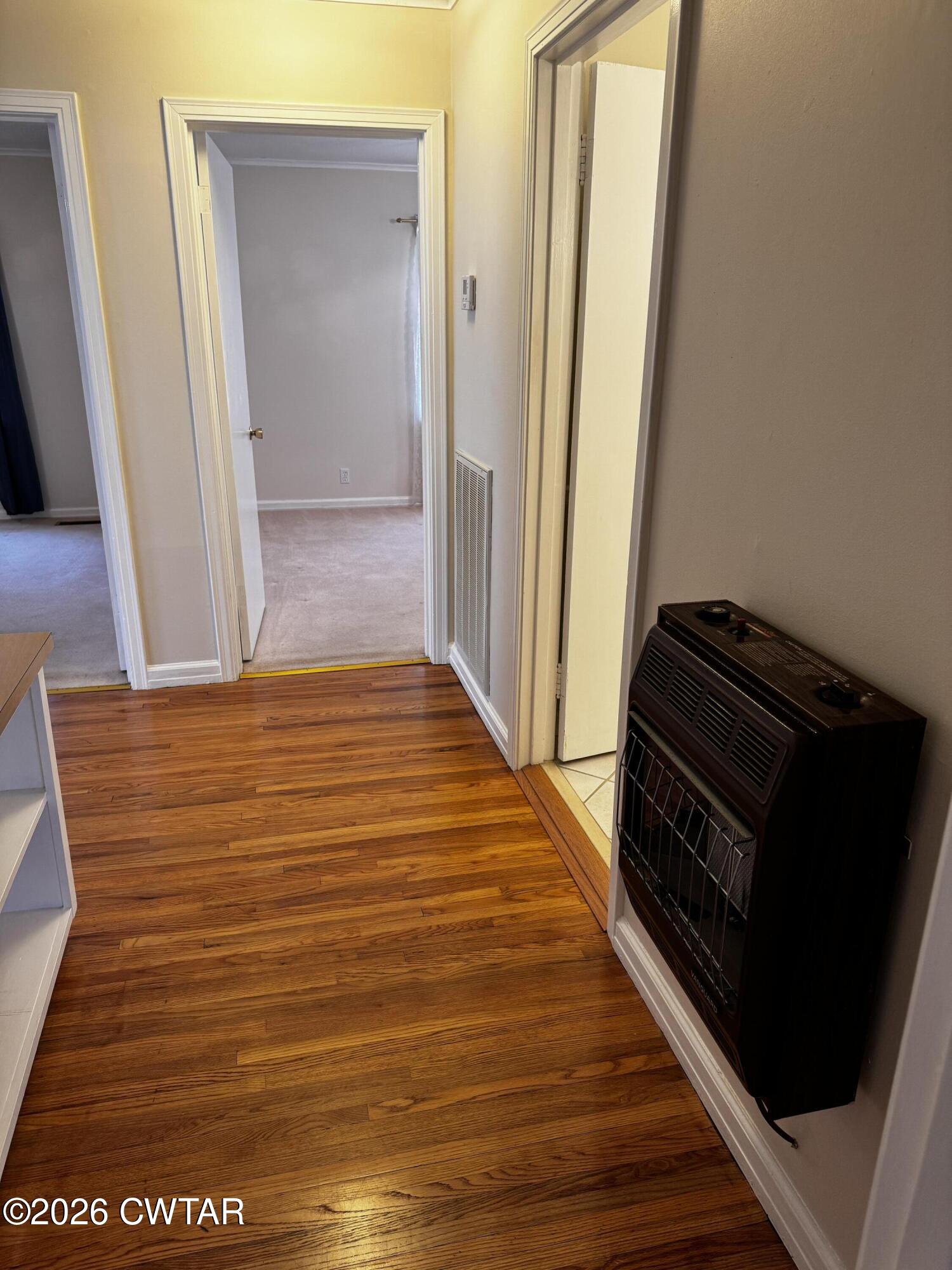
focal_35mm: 24
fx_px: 880
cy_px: 635
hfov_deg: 56.8
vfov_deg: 71.6
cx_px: 476
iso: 160
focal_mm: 6.76
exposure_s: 1/60
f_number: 1.78
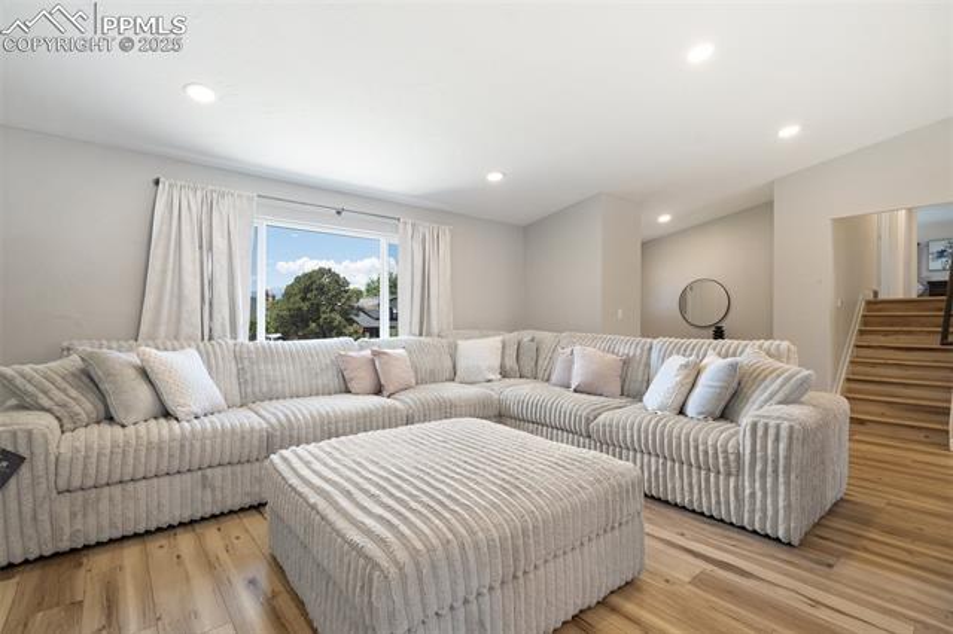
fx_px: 423
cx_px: 476
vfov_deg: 73.7
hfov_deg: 96.8
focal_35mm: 16
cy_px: 317
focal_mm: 16
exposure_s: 1/1.25
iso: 200
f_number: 6.3
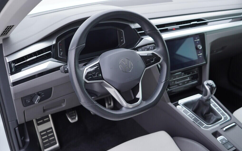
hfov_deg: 52.7
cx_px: 122
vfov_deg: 34.4
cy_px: 79
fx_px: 244
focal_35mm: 37
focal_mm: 24
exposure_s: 1/40
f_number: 2.8
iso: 125
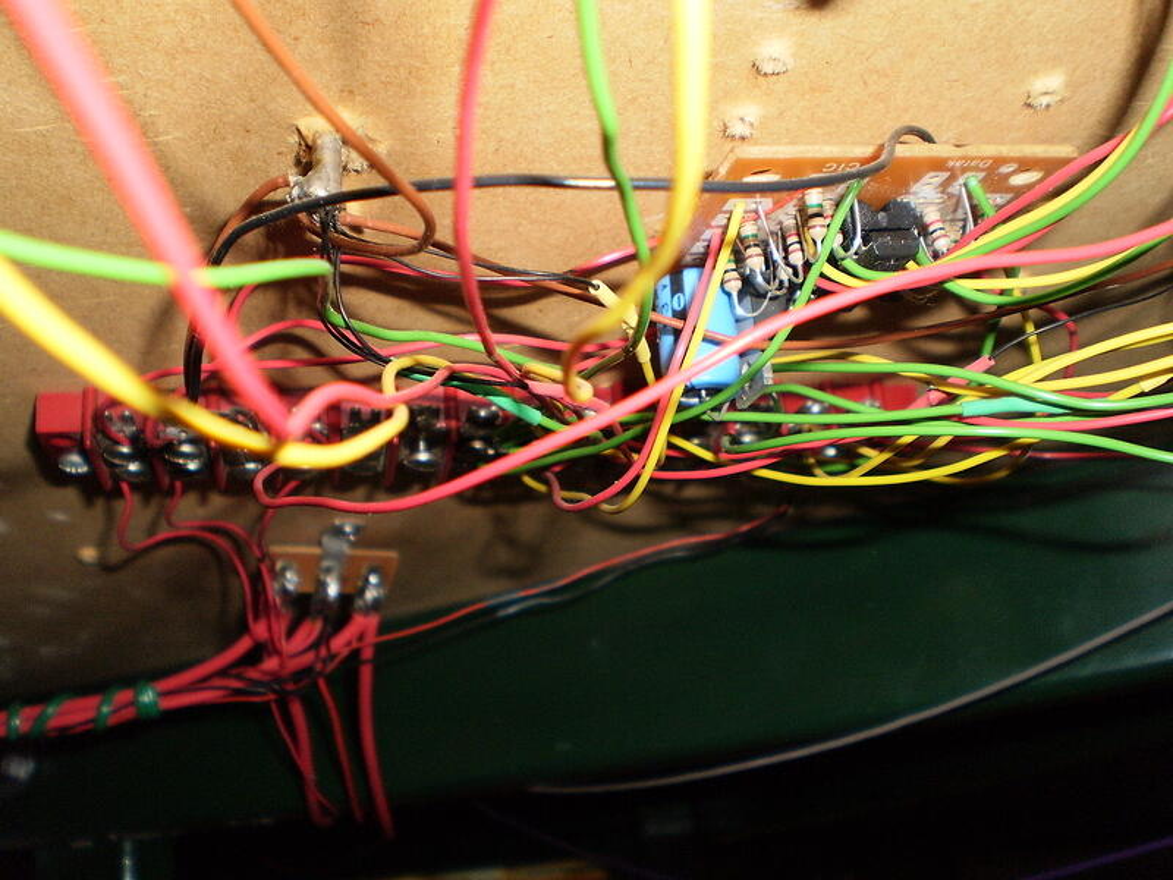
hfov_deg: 51.4
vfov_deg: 39.7
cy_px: 440
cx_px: 586
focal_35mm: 36
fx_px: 1220
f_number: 3.1
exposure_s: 1/30
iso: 125
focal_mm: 6.3
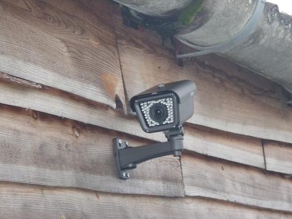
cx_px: 146
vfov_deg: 13.0
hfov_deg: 17.3
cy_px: 110
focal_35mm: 114
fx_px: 962
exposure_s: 1/100
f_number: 5
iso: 200
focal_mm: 20.1
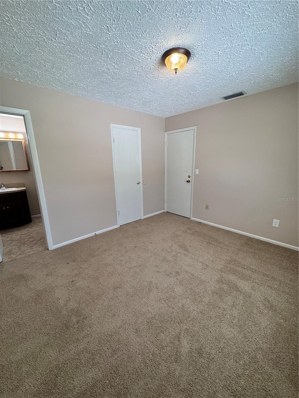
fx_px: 161
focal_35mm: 14
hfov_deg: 85.7
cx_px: 150
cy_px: 199
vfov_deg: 102.1
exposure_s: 1/120
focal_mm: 2.22
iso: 100
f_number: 2.2
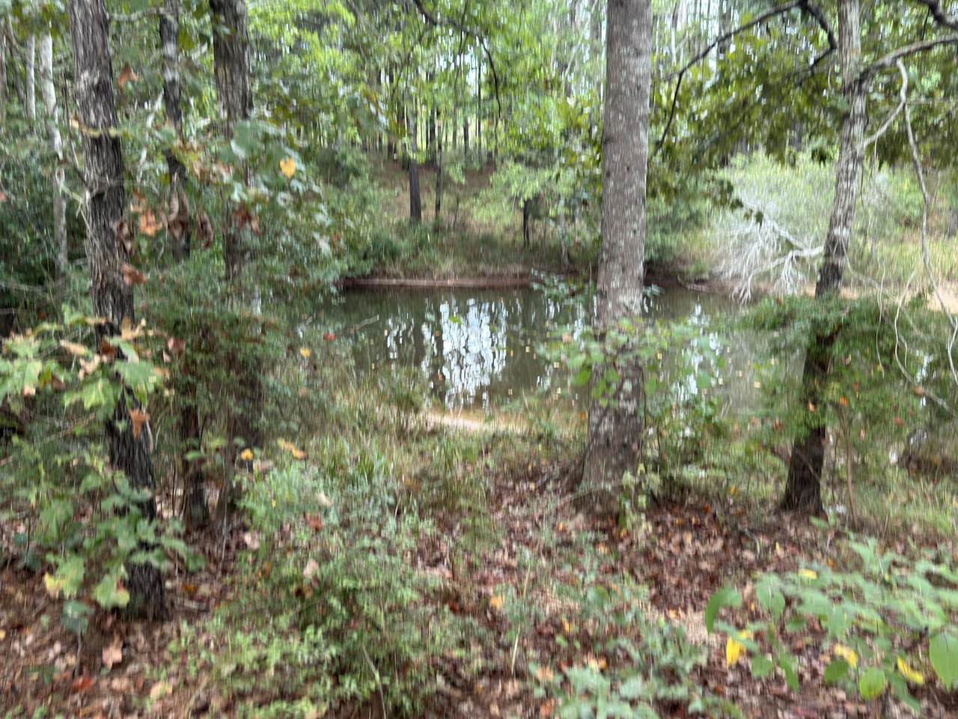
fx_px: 969
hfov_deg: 52.6
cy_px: 360
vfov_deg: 40.7
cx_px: 479
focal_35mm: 35
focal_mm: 6.76
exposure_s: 1/121
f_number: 1.78
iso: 80
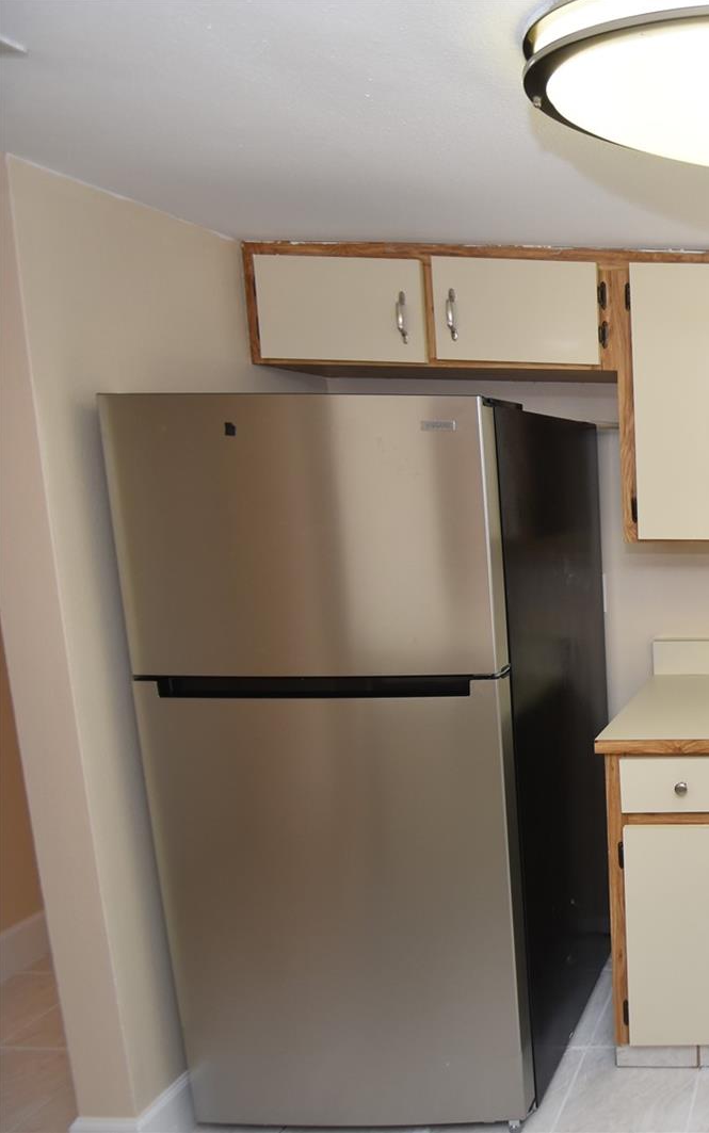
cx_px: 851
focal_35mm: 23
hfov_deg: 38.8
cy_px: 566
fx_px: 711
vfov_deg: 77.1
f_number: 4
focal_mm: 10
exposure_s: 1/60
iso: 220
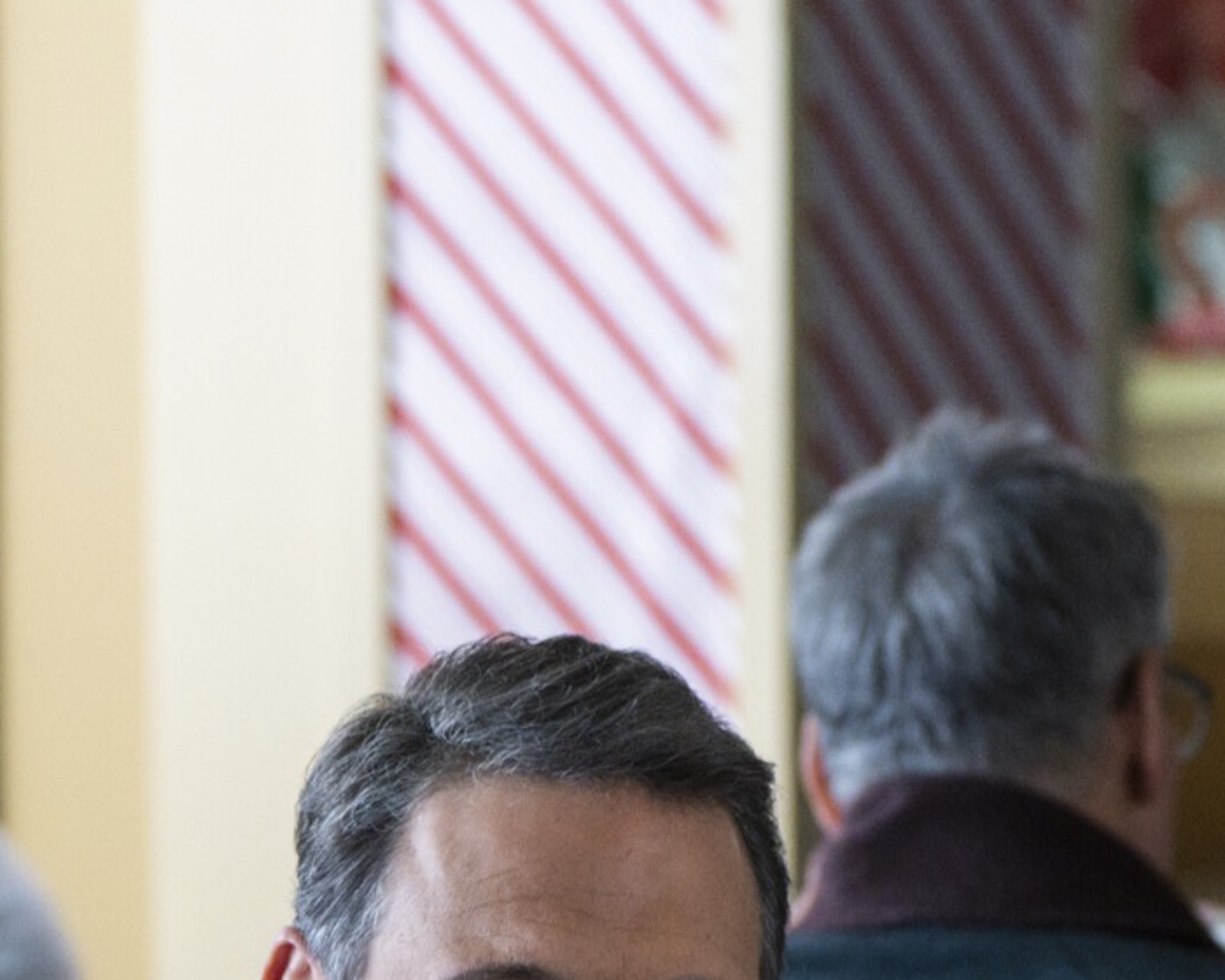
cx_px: 644
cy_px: 1159
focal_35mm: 362
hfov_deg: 5.3
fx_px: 13124
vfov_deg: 4.3
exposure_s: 1/100
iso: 6400
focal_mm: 135
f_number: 5
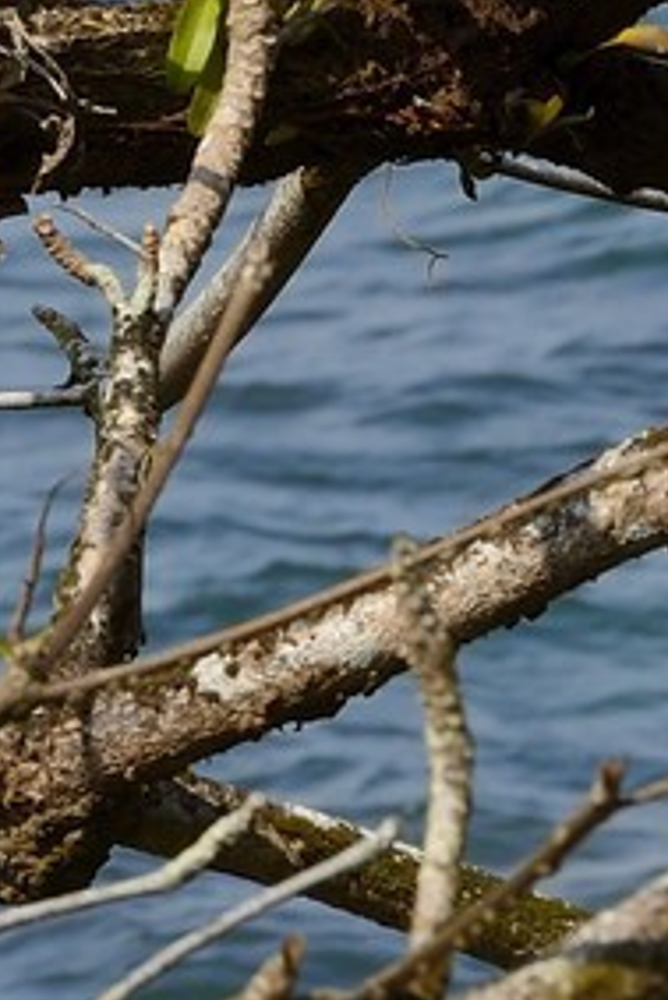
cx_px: -14
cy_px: -1792
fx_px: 28270
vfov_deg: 2.0
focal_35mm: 1017
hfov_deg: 1.4
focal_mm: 180
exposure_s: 1/250
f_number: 13
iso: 200
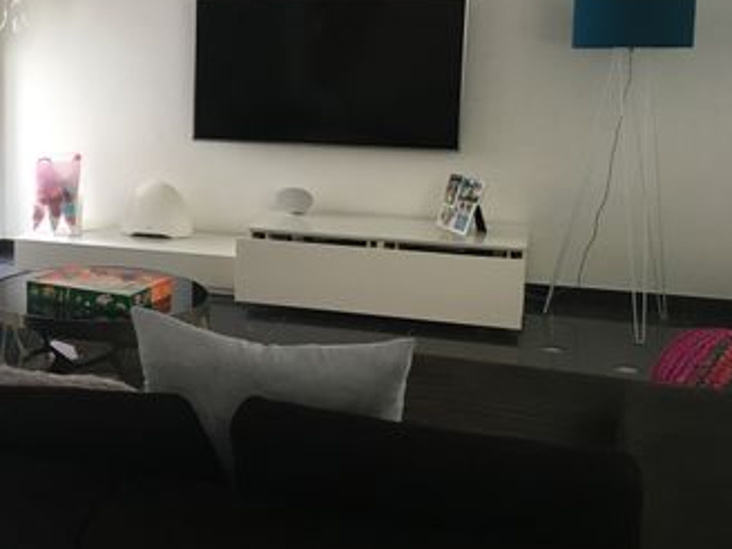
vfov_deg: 27.4
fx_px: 1121
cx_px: 80
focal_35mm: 53
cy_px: 190
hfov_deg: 34.3
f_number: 2.2
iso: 100
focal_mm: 4.15
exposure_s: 1/33
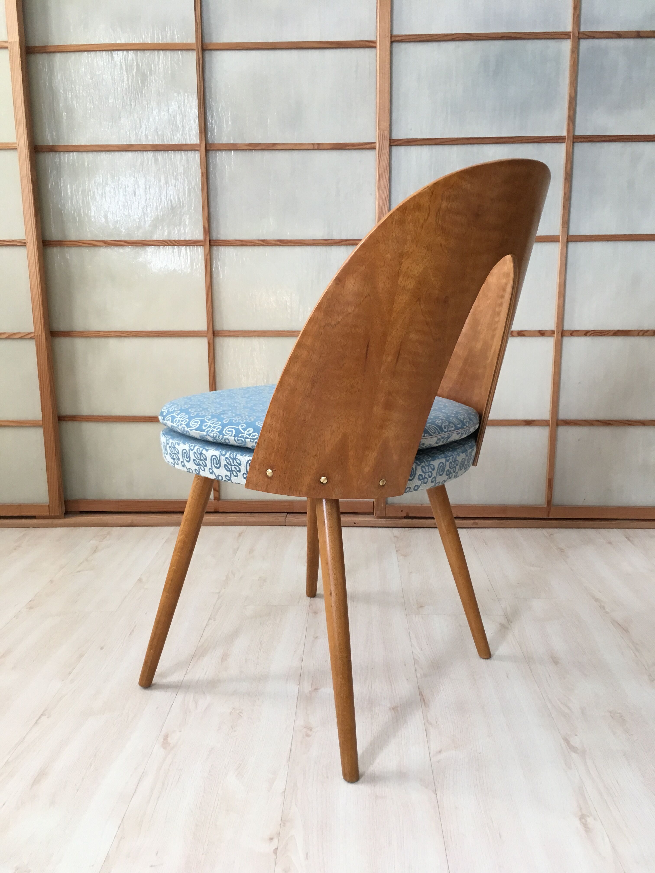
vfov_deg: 61.7
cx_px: 328
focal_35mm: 29
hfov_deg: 48.2
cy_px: 436
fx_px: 732
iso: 50
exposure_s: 1/33
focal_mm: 4.15
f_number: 2.2
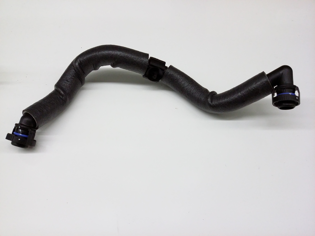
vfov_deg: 44.2
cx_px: 158
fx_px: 291
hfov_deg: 56.8
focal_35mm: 32
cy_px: 118
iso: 200
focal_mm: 3.4
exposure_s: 1/30
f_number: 2.4
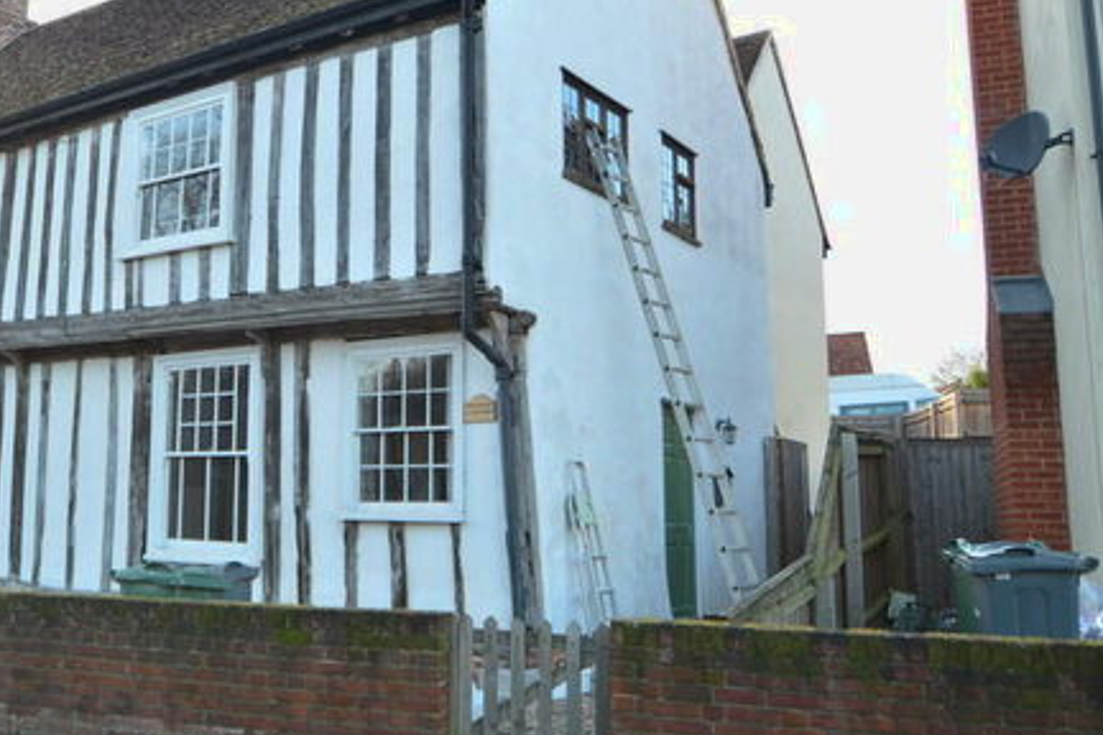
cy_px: 324
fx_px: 1042
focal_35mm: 34
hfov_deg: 54.3
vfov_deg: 38.8
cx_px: 342
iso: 100
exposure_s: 1/80
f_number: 4.5
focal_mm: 14
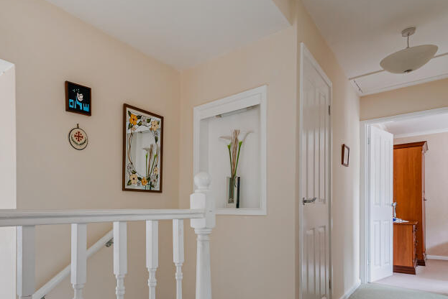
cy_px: 212
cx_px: 160
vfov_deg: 53.4
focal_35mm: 23
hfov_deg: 74.4
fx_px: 286
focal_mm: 14
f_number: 8
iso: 320
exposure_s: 1/60
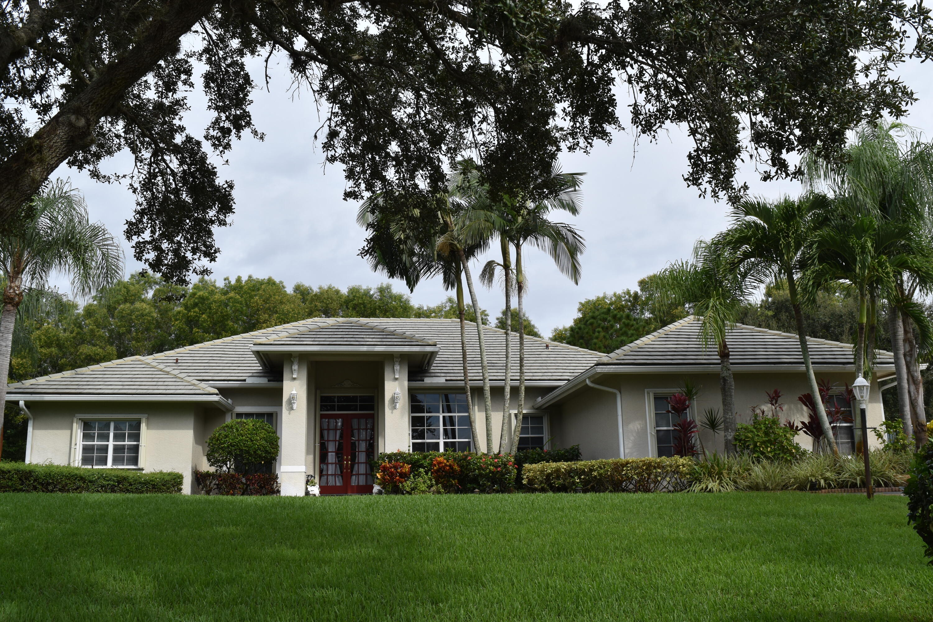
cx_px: 466
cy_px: 311
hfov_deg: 59.5
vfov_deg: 41.7
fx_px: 816
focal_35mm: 32
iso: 200
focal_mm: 21
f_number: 9
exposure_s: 1/320
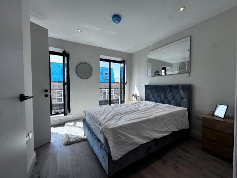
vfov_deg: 85.7
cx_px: 118
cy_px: 89
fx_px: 96
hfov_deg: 102.1
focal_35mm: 14
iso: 40
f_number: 2.2
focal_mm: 2.22
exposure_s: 1/488
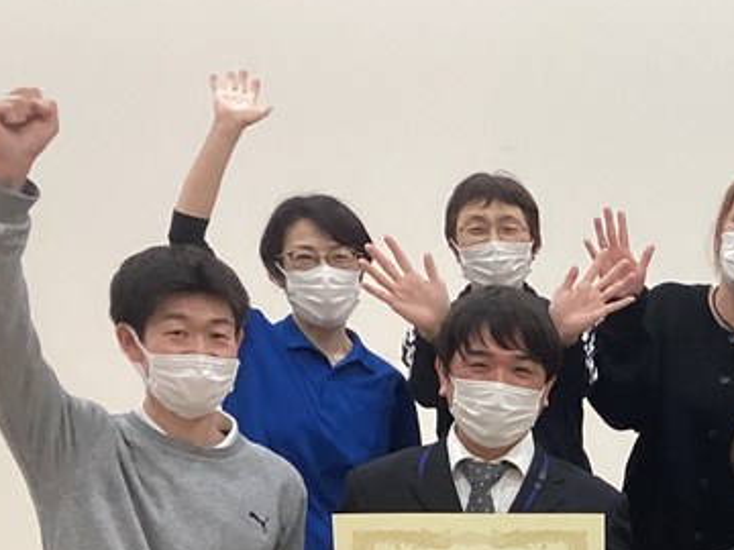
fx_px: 1824
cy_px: 656
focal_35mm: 86
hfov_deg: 21.6
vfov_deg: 16.5
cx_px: 801
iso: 160
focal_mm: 3.3
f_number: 2.4
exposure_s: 1/50
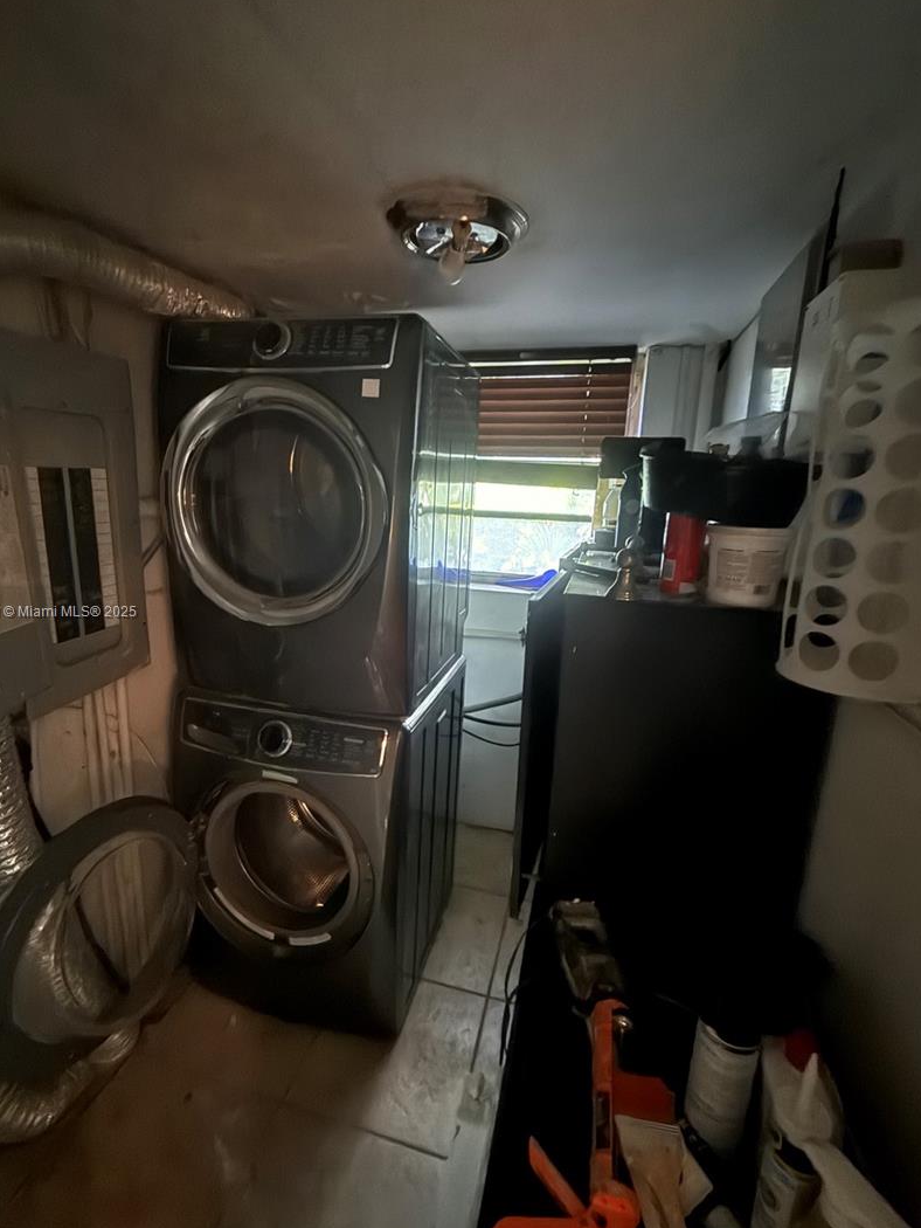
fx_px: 567
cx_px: 449
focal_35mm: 16
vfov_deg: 94.5
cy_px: 613
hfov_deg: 78.1
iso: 2000
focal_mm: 2.22
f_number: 2.2
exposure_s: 1/7
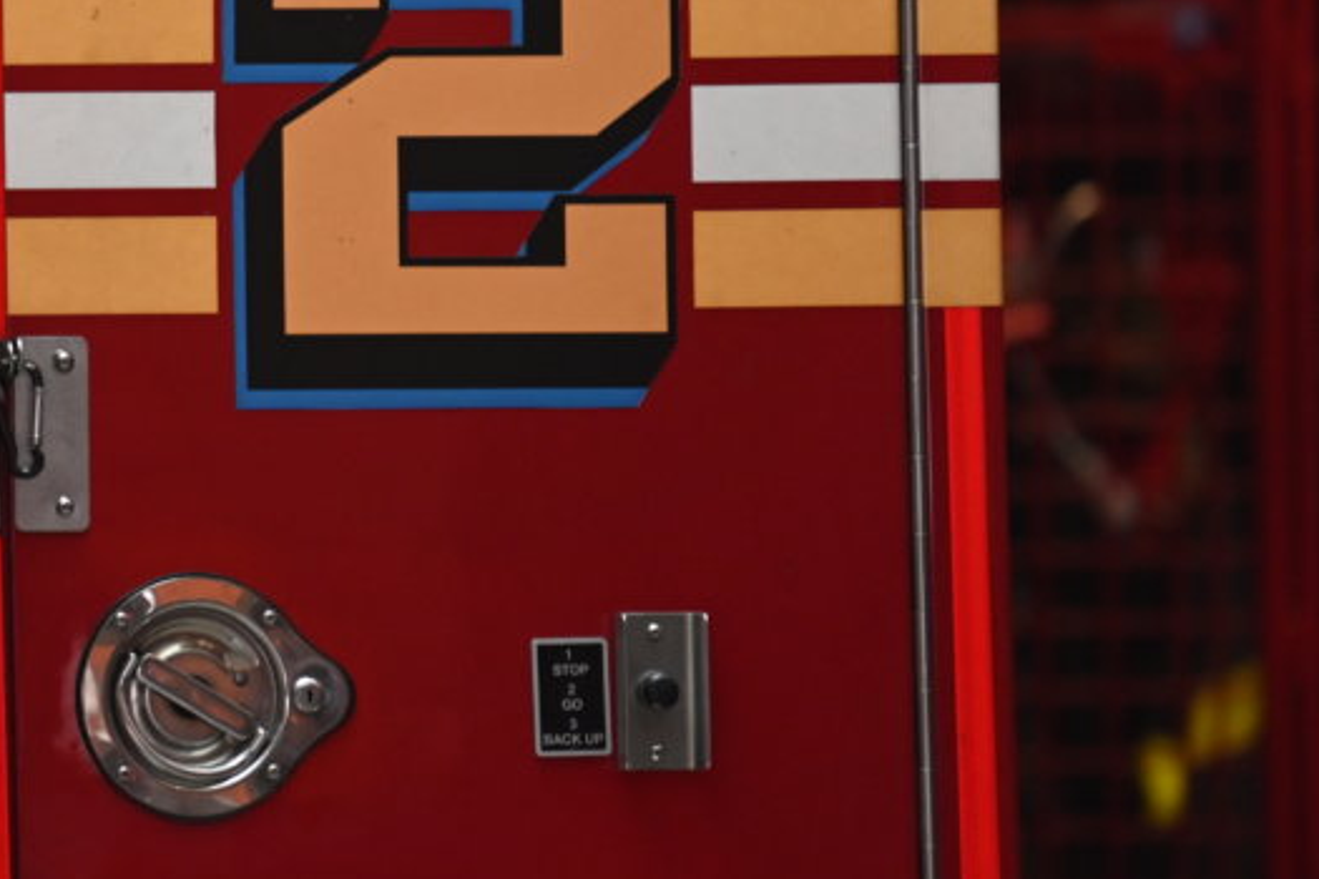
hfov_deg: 3.4
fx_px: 22348
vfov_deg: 2.3
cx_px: -608
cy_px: 84
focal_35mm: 610
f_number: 2.8
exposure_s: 1/160
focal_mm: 200
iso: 800
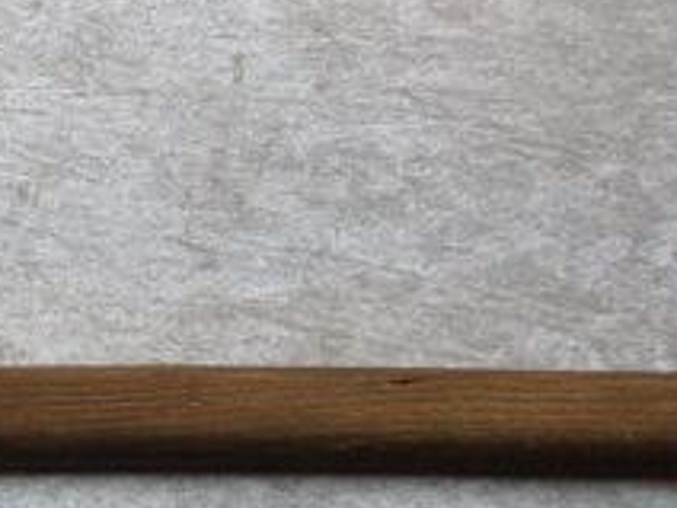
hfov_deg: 24.7
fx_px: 1545
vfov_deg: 18.1
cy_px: -37
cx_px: 284
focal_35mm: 79
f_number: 2.4
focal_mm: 4.28
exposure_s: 1/227
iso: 50
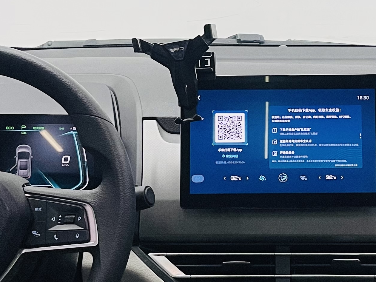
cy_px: 133
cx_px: 283
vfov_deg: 18.4
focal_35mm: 80
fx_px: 869
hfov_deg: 24.2
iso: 125
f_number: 1.6
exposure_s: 1/52
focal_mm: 5.1
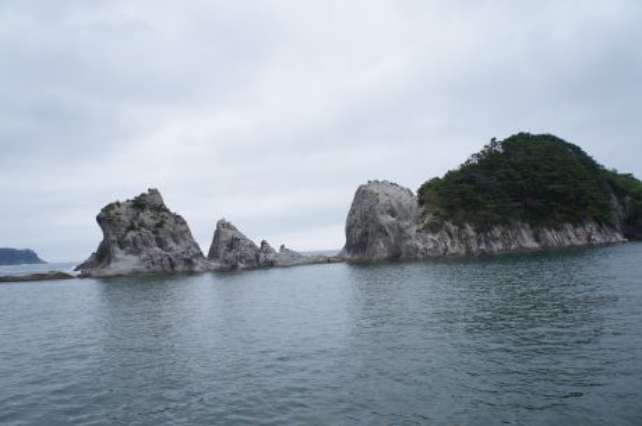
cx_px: 321
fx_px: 481
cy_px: 213
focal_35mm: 27
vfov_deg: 47.8
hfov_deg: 67.5
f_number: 7.1
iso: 200
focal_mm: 18
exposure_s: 1/500
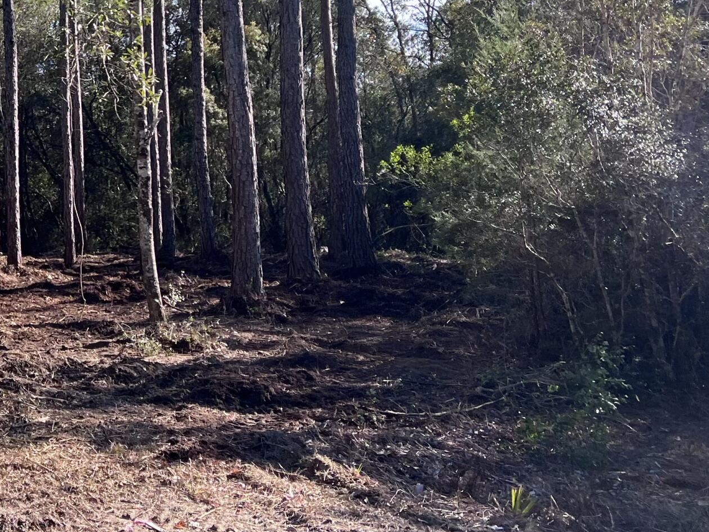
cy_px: 91
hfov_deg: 27.7
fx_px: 1270
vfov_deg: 23.2
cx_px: -120
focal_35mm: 62
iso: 50
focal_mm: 5.7
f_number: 1.5
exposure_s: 1/840
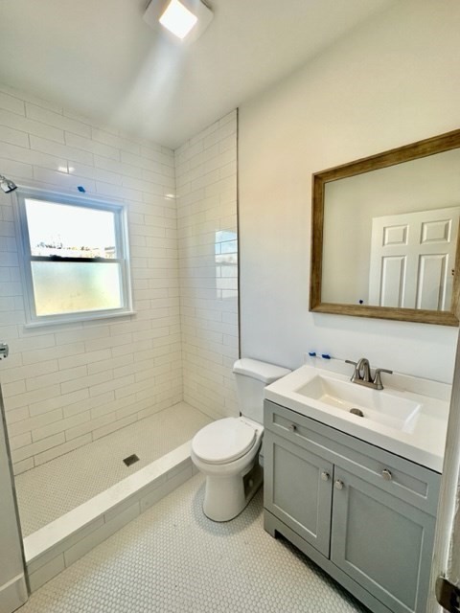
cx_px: 230
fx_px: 248
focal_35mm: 14
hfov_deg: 85.7
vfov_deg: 102.1
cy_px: 306
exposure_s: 1/120
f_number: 2.2
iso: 64
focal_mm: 2.22
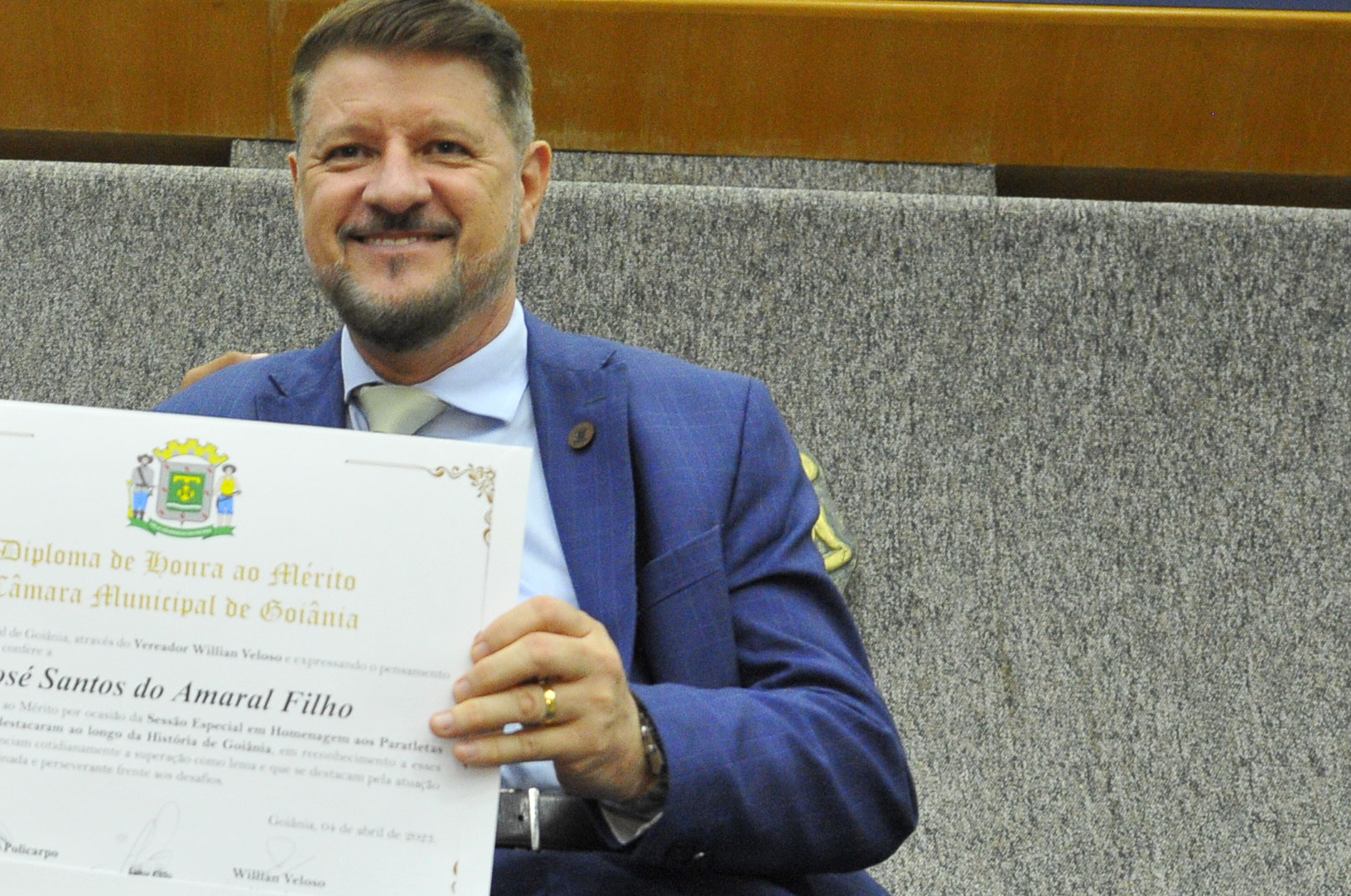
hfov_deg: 27.3
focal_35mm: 71
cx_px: 101
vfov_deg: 19.1
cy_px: 419
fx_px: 2661
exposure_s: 1/125
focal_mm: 24
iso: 1600
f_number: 2.8
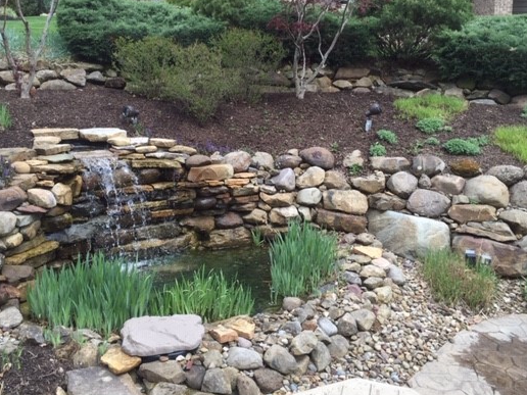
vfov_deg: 39.5
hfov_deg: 51.3
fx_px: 548
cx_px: 239
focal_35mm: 36
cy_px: 159
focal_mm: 4.15
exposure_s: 1/618
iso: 32
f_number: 2.2
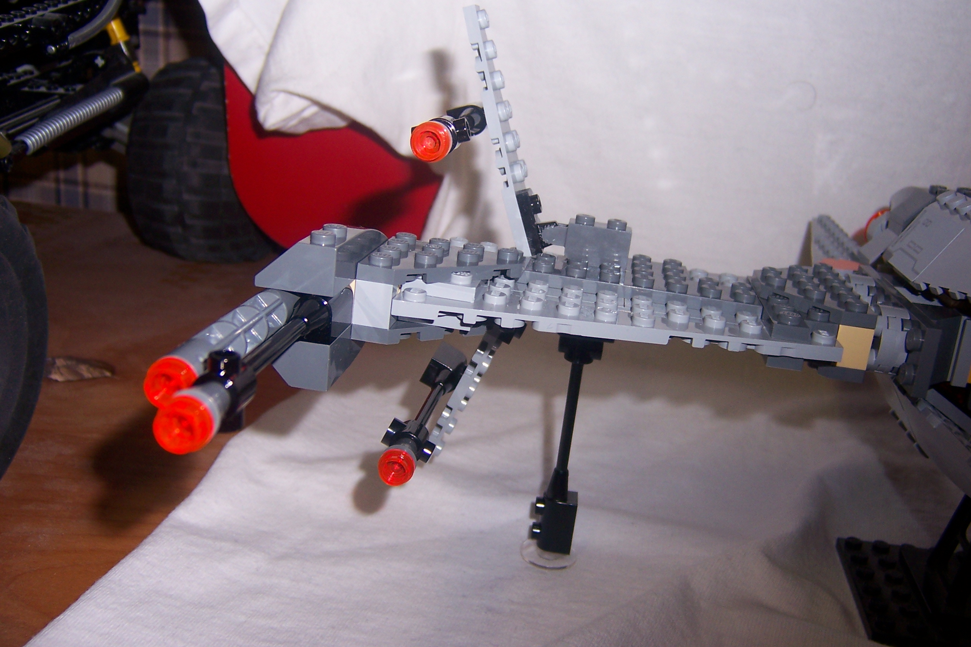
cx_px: 484
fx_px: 944
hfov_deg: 54.4
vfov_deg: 37.8
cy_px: 289
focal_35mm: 35
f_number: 2.8
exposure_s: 1/60
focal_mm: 5.5
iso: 80
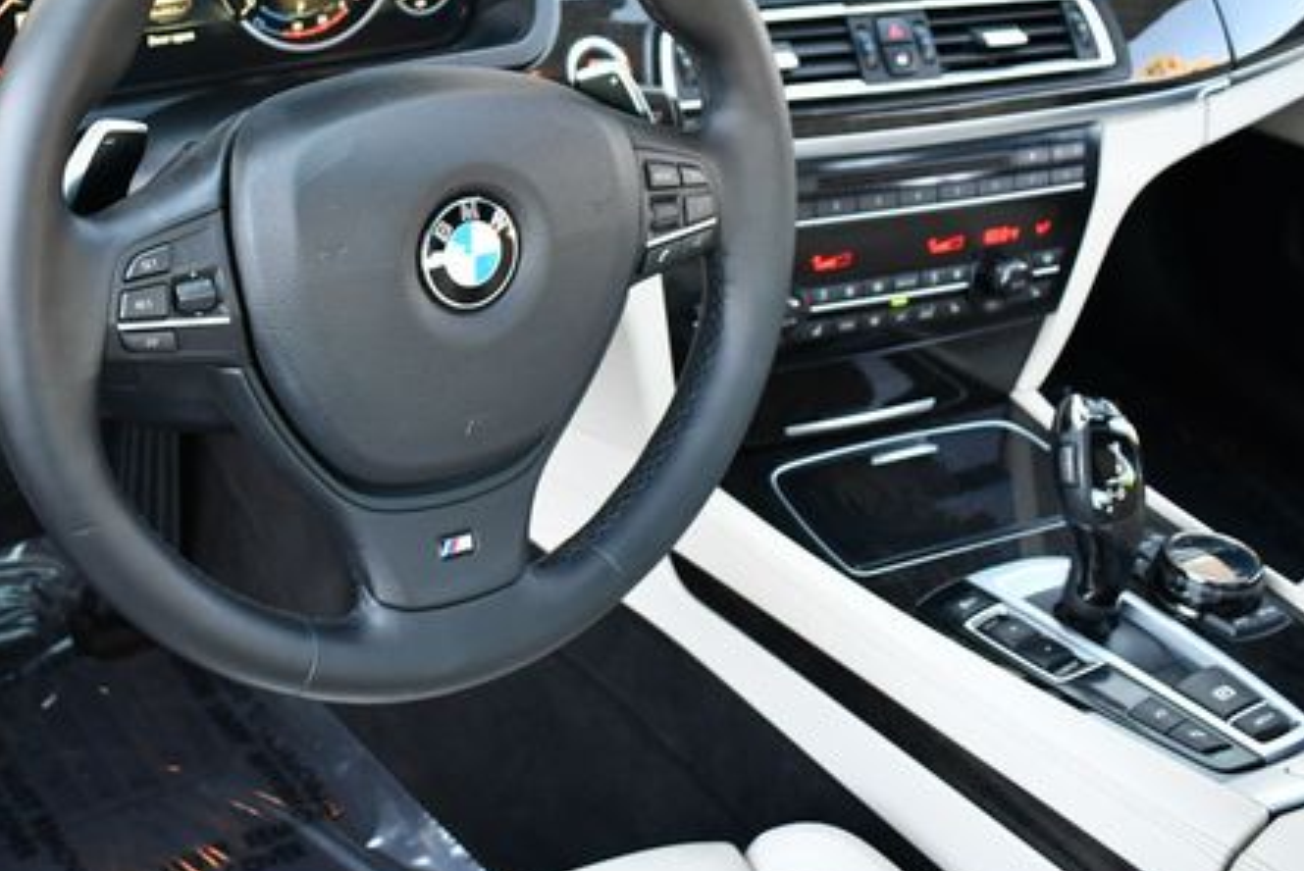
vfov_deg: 25.9
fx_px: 1885
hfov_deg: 37.7
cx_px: 418
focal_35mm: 52
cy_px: 274
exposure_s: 1/160
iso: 800
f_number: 3.5
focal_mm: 18
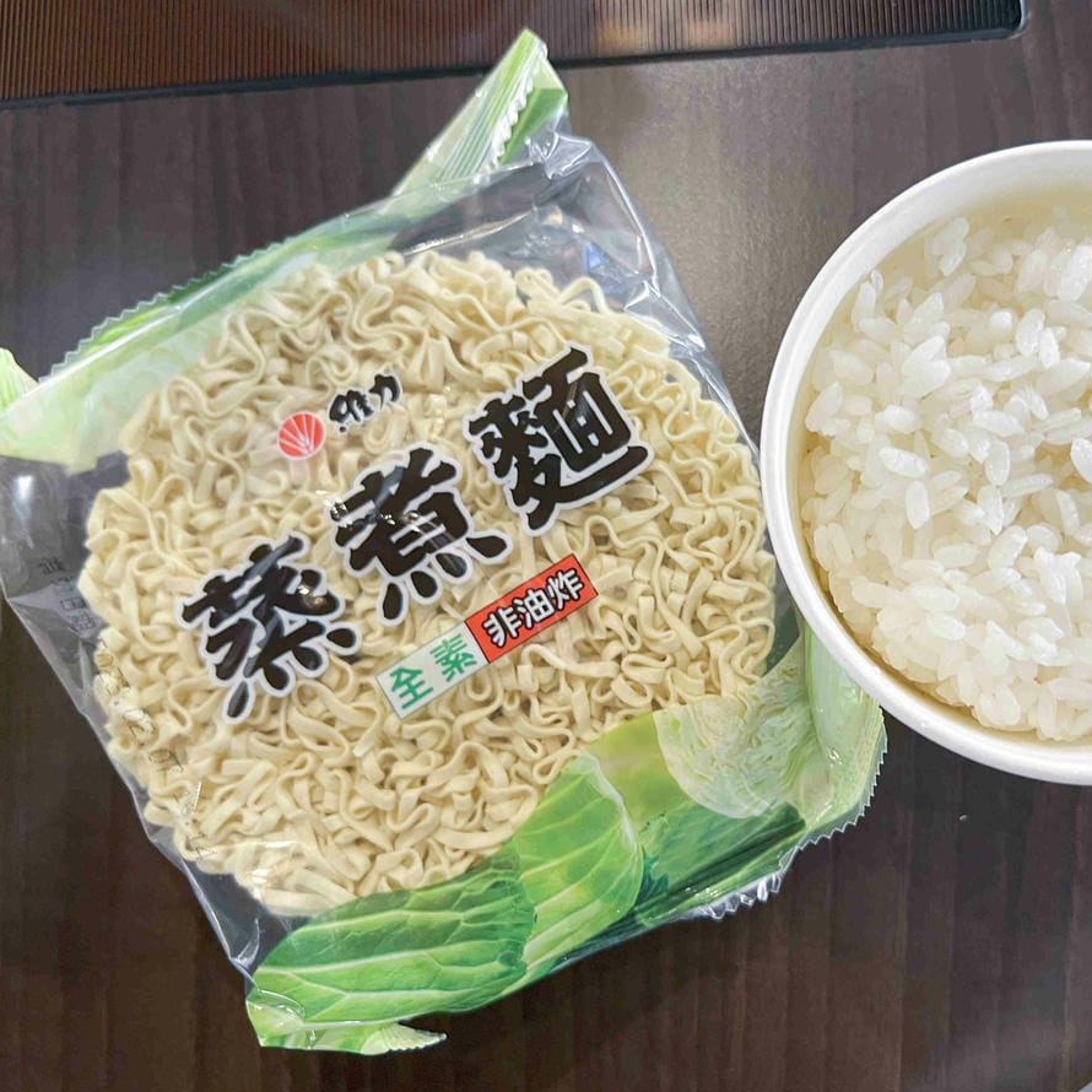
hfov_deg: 51.7
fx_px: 1106
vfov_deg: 52.5
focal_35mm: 31
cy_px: 551
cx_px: 718
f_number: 1.5
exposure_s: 1/60
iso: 160
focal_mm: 5.7
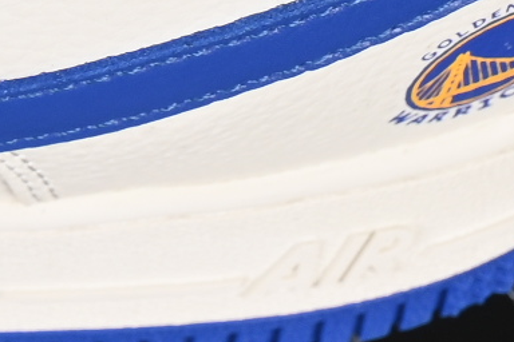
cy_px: -493
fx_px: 7767
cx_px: -601
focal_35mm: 544
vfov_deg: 2.5
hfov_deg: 3.7
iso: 160
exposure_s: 1/80
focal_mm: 50
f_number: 7.1
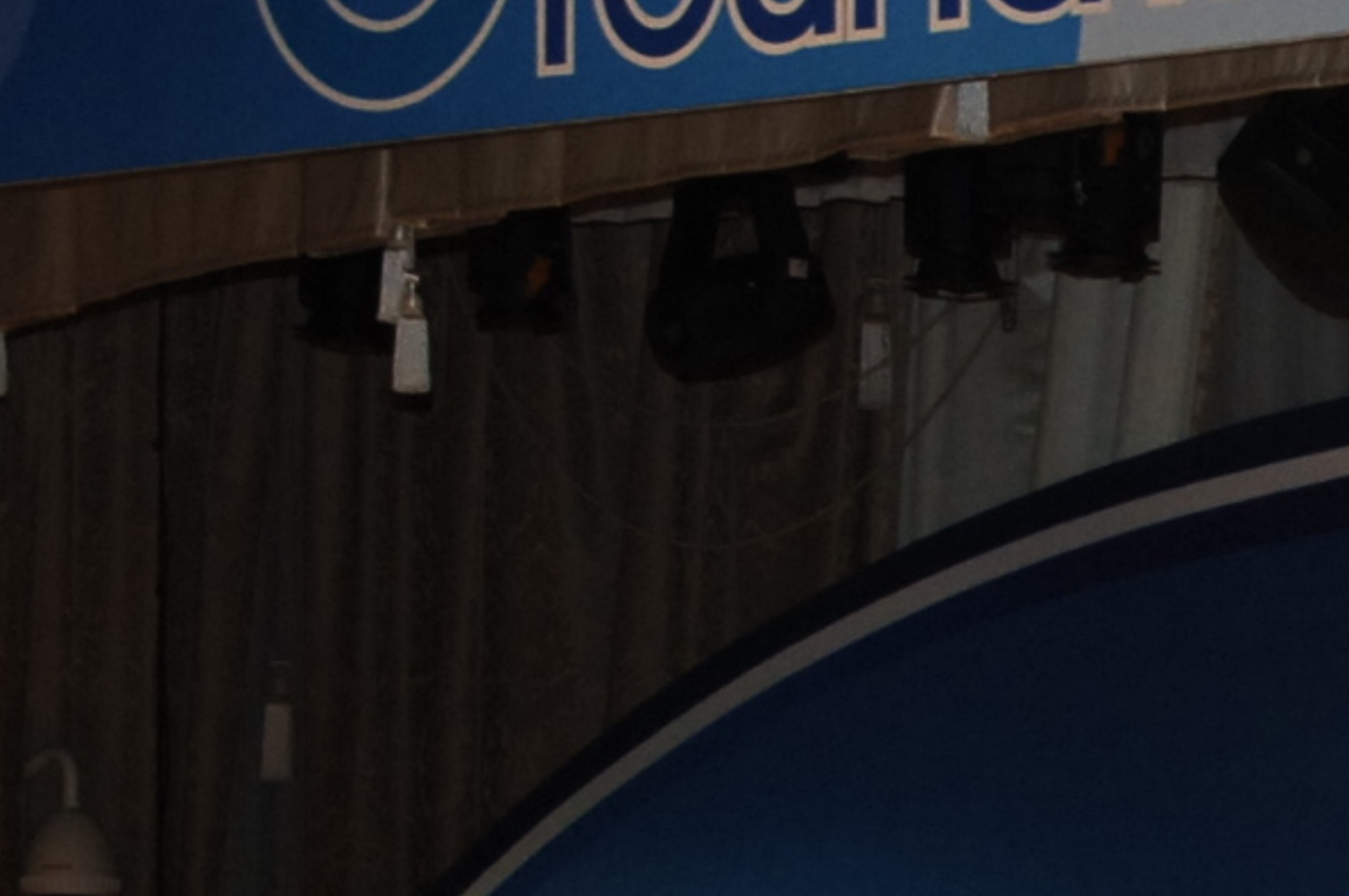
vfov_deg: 5.6
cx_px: 2356
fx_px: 9096
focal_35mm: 243
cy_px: 1595
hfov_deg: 8.2
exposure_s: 1/50
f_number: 4.5
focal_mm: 30
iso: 400
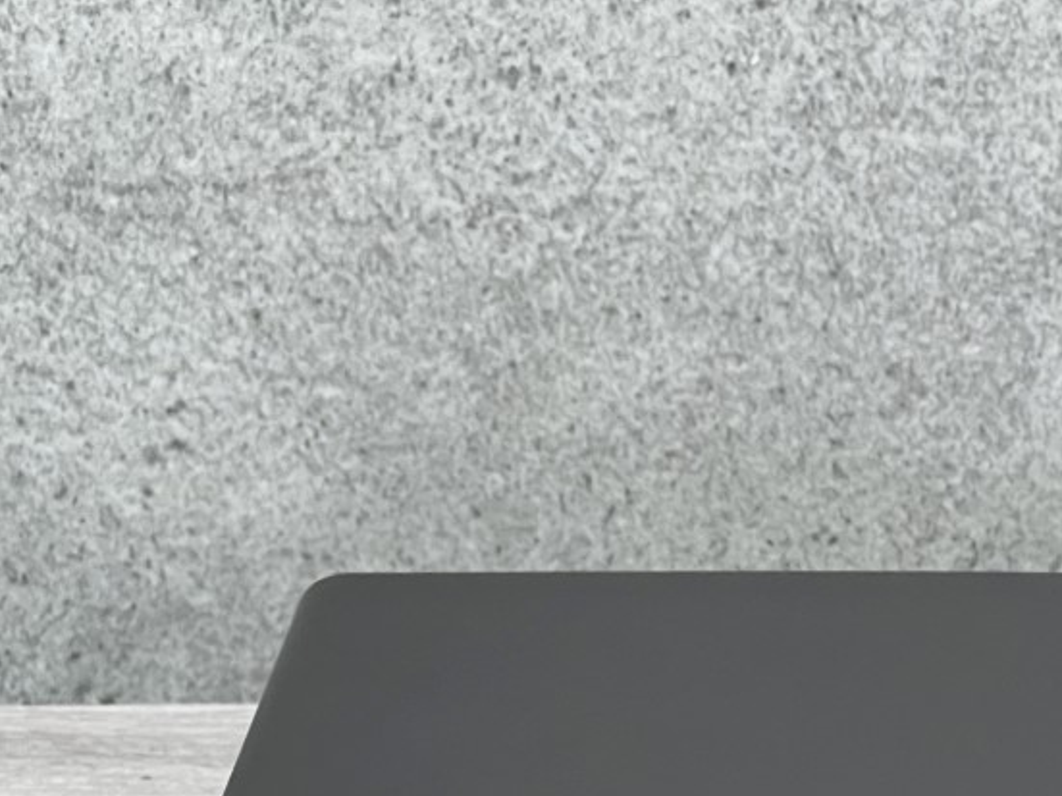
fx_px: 5490
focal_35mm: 179
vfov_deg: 8.3
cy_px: 784
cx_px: 956
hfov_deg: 11.0
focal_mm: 9
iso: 320
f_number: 2.8
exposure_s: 1/100
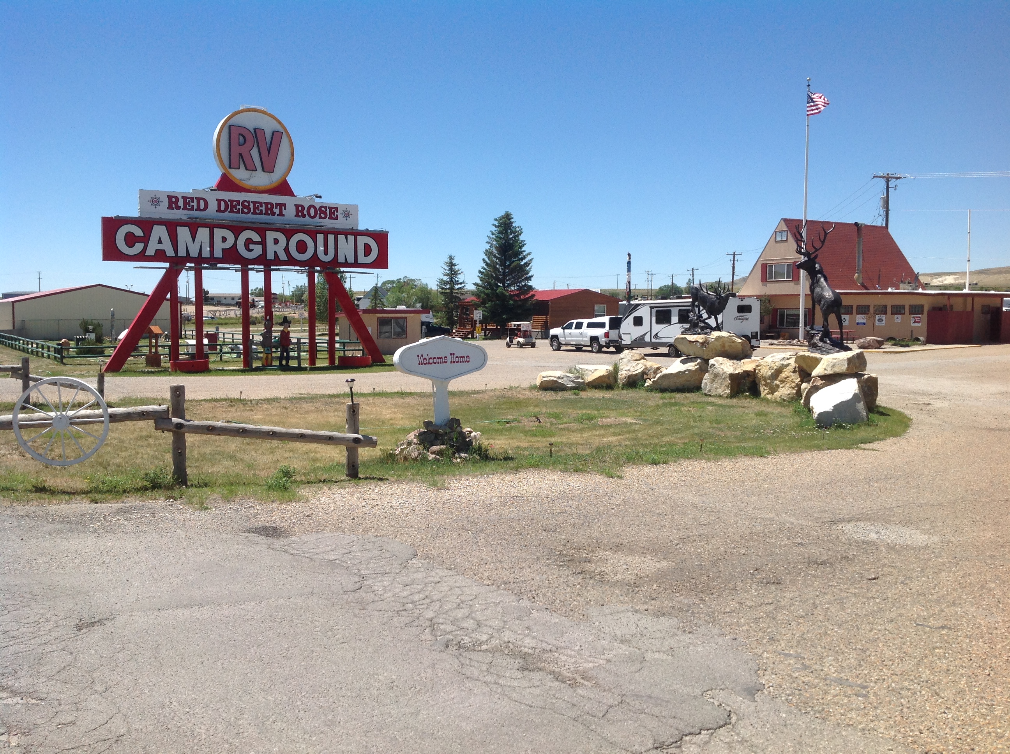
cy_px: 377
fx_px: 1020
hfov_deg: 52.7
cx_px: 505
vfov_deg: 40.6
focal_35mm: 35
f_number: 2.4
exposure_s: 1/2160
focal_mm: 4.28
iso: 50
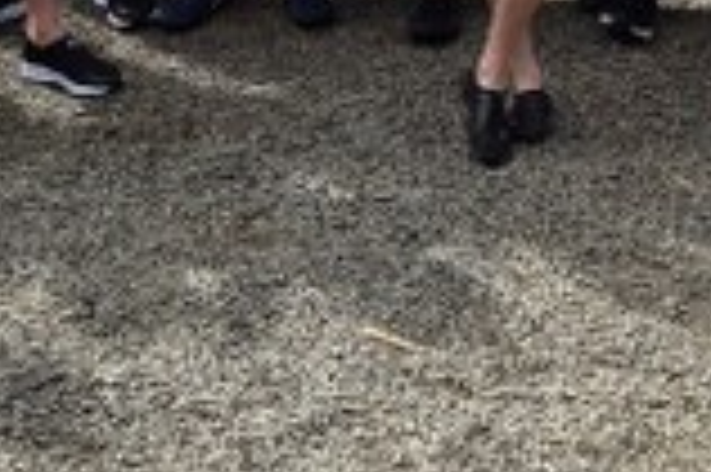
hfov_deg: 20.9
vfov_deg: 12.5
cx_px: 540
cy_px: -454
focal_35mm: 97
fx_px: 1914
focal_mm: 5.4
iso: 25
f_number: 1.8
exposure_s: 1/1756
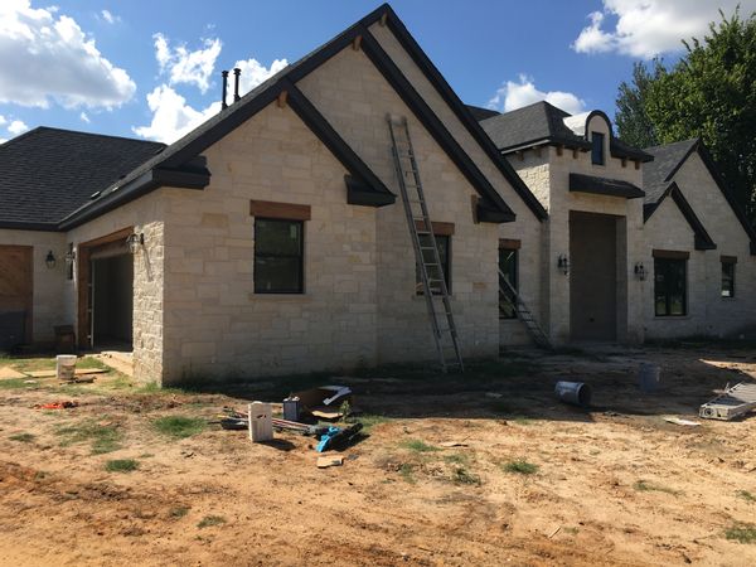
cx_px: 378
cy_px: 284
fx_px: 633
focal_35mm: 29
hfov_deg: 61.7
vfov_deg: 48.2
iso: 25
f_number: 2.2
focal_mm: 4.15
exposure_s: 1/1570
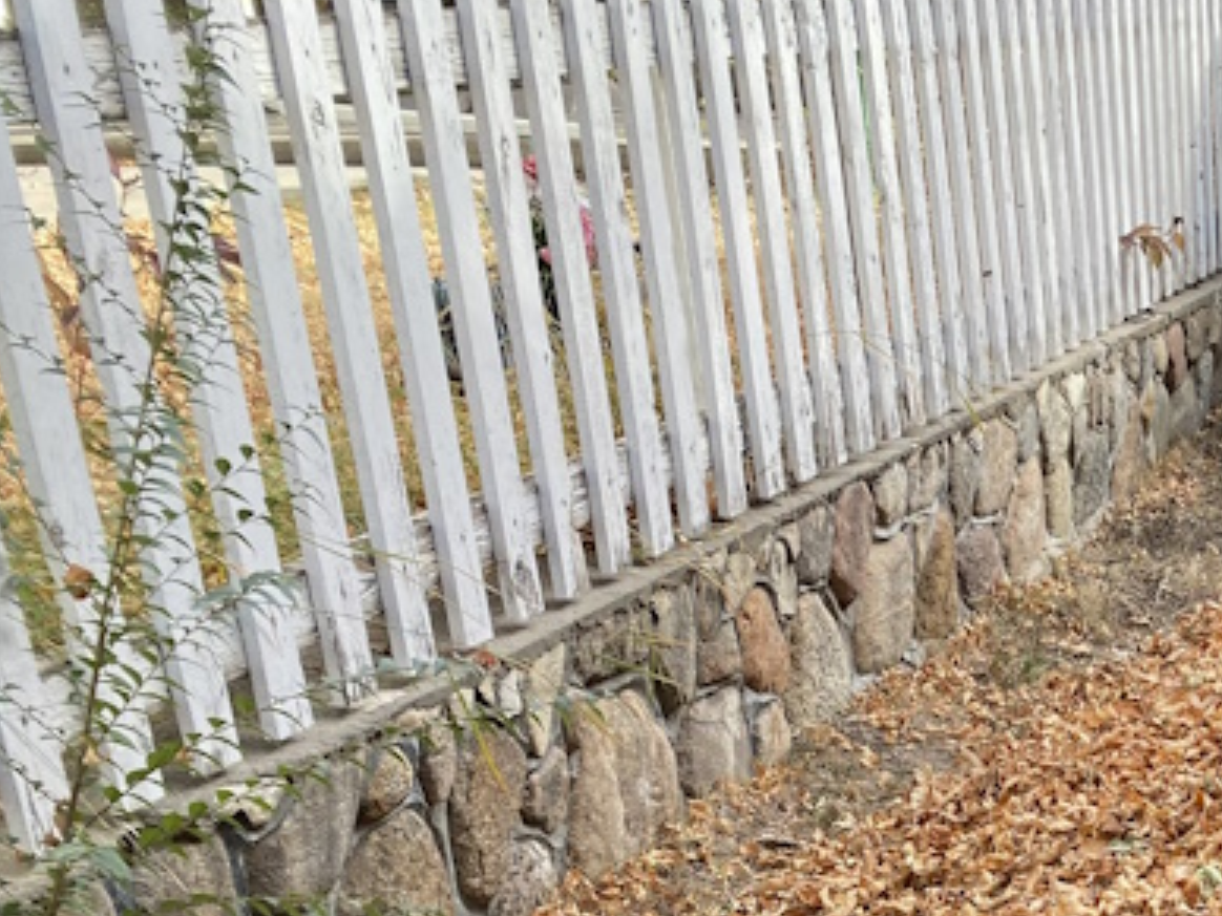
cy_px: 1058
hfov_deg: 25.3
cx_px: 1559
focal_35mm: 67
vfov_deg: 20.7
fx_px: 2365
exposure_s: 1/305
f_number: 1.8
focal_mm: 4.25
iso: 32
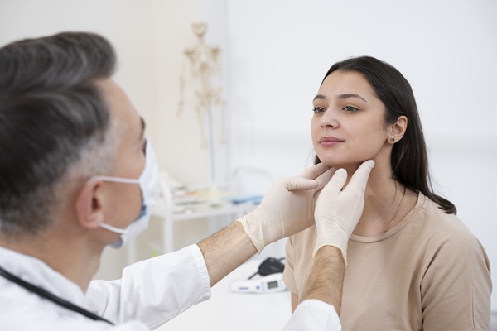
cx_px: 248
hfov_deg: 35.7
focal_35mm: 56
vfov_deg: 24.2
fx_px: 772
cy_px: 166
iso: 400
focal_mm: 55.9
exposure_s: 1/160
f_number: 4
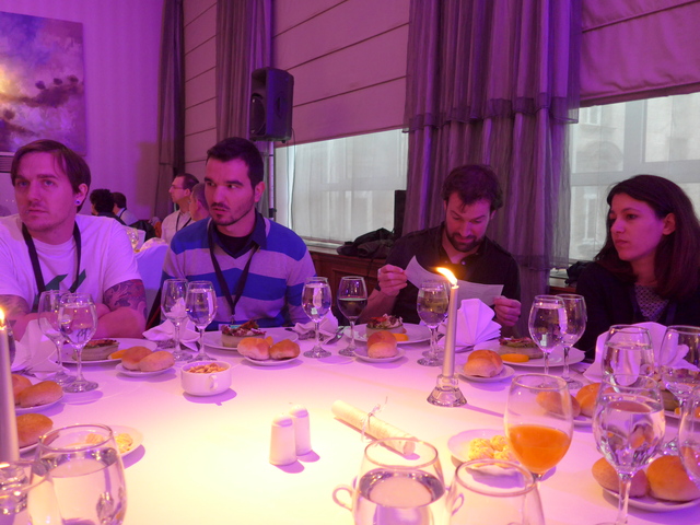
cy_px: 262
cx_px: 350
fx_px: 586
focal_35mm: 29
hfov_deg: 61.7
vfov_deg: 48.2
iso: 400
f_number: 2
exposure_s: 1/50
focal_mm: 6
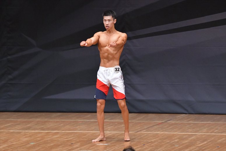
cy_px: 76
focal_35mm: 285
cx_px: 113
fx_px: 1788
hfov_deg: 7.2
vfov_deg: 4.8
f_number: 5.6
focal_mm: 190
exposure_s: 1/400
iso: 6400
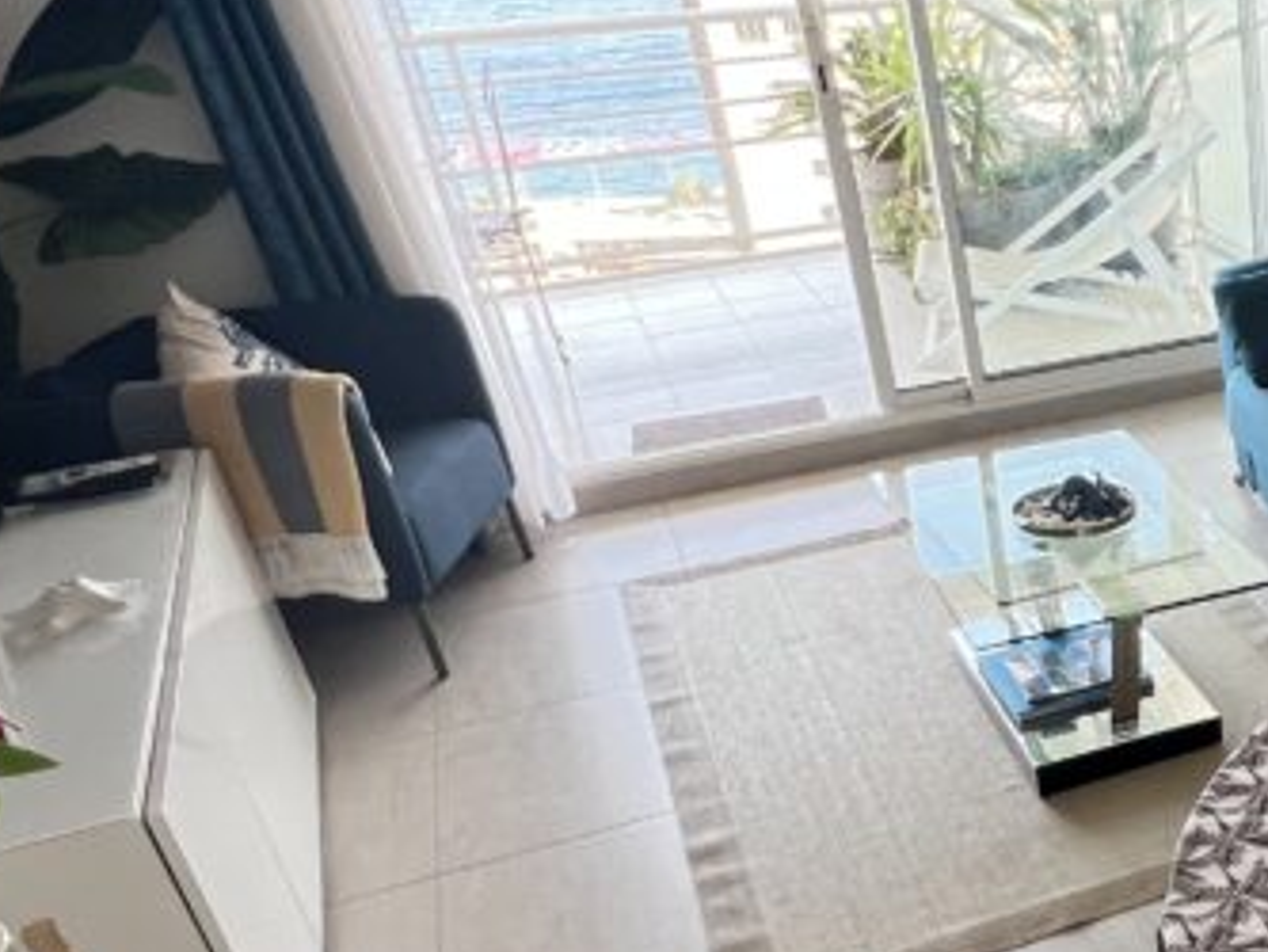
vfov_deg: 35.3
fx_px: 1466
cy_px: 701
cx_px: 1405
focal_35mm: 40
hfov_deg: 38.4
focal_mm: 1.57
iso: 125
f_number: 1.8
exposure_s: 1/99
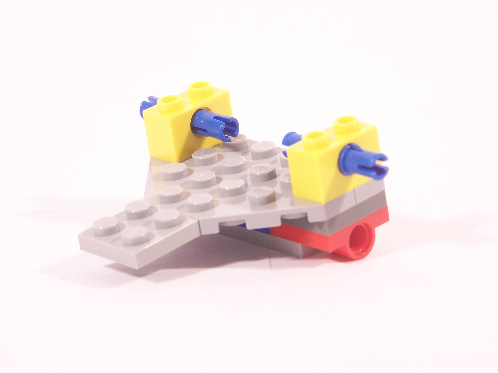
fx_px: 2302
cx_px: 245
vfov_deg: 9.3
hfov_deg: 12.3
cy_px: 164
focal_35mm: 160
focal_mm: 23.1
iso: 100
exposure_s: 1/10
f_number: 3.2
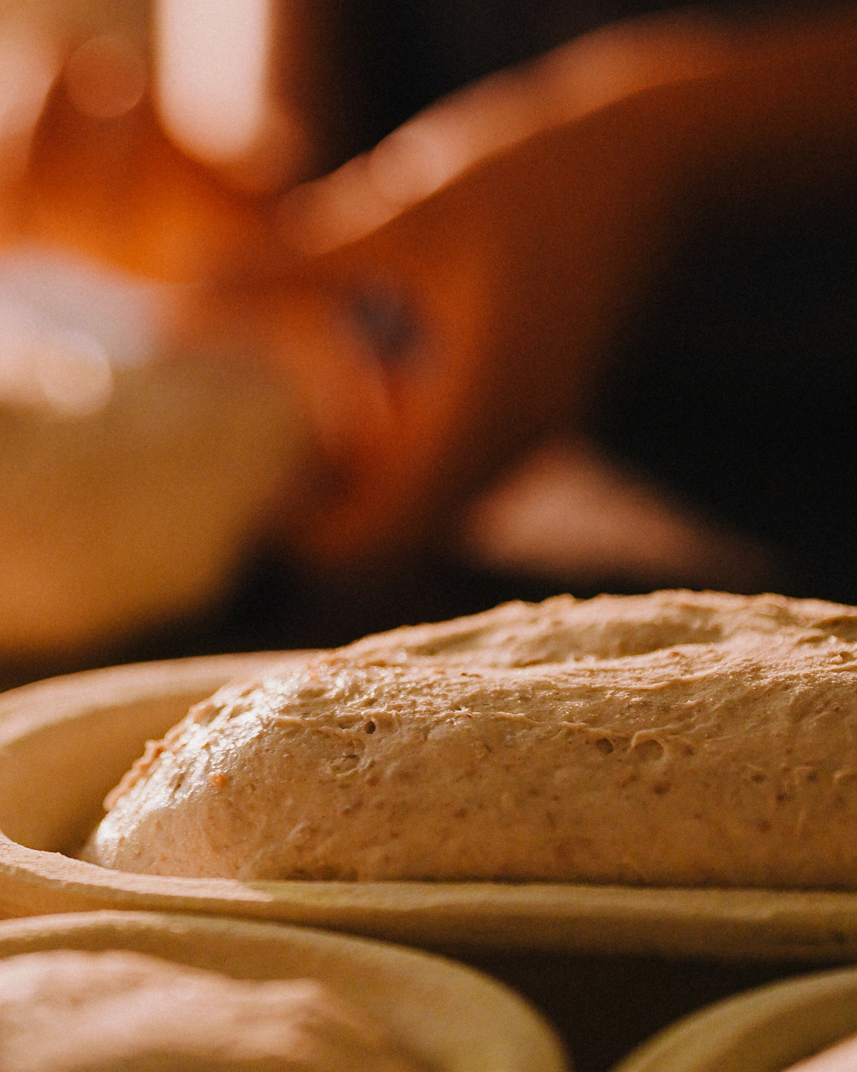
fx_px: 5359
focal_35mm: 169
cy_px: 229
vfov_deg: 11.4
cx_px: 112
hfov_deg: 9.1
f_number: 1.4
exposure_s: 1/250
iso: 640
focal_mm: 85
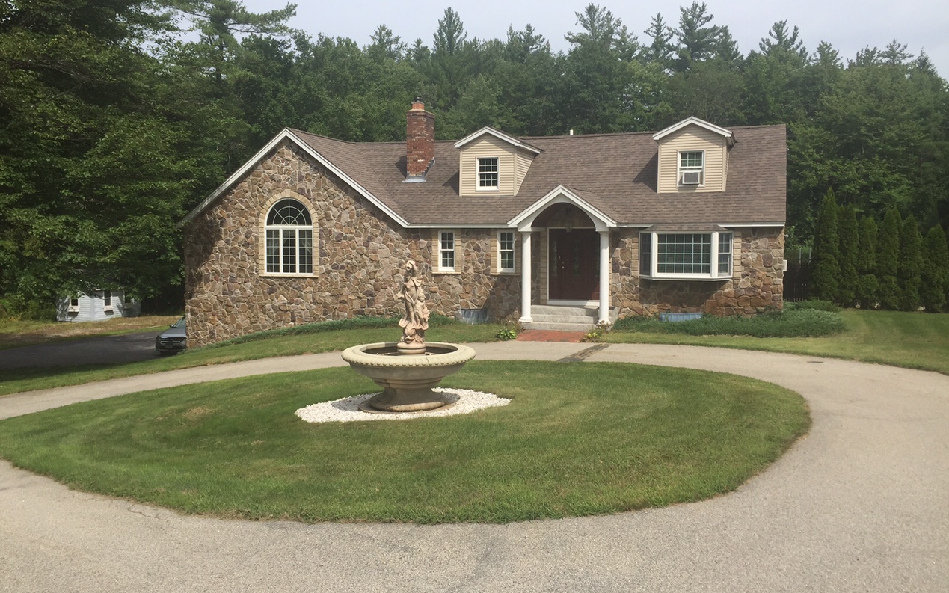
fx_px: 802
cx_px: 473
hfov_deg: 61.2
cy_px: 284
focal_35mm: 31
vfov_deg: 40.6
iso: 32
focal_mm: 4.15
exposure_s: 1/2198
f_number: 2.2
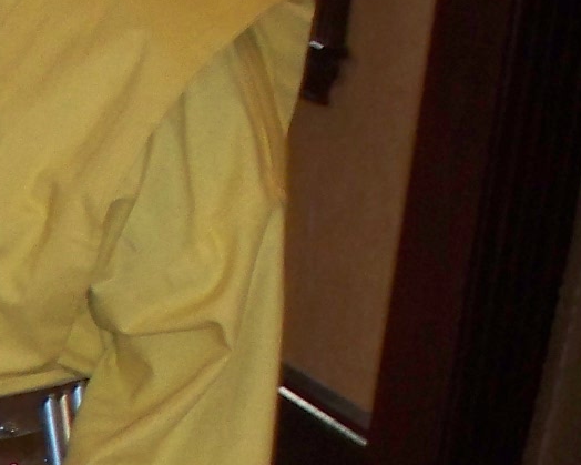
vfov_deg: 8.0
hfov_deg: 9.6
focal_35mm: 190
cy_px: 625
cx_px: -479
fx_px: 3267
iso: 200
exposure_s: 1/30
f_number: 2.8
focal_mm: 7.54
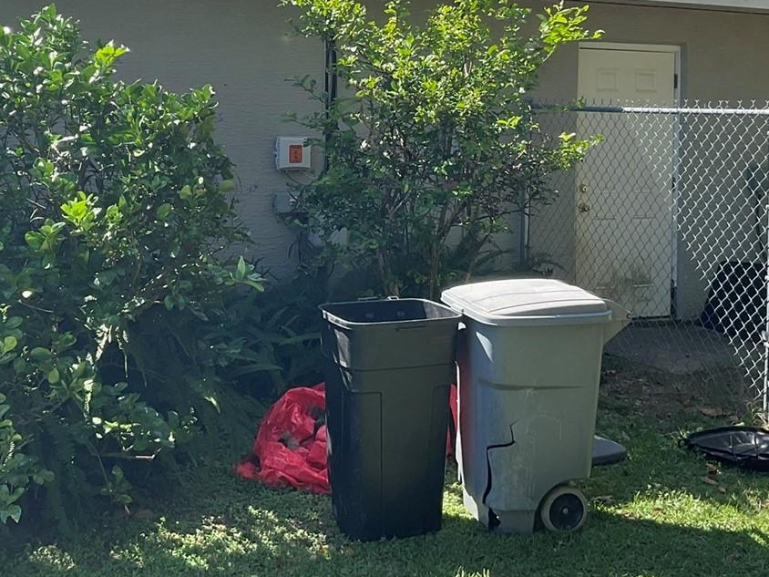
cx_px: 335
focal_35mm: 55
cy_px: 111
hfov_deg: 34.9
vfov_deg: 26.1
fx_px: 1222
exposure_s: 1/500
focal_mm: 3
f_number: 1.8
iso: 16
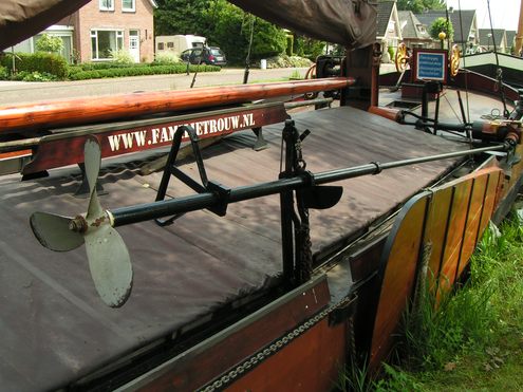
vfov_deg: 37.7
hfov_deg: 49.0
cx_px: 262
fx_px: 574
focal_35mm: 38
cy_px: 196
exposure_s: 1/160
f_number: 5.6
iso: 50
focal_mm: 5.8
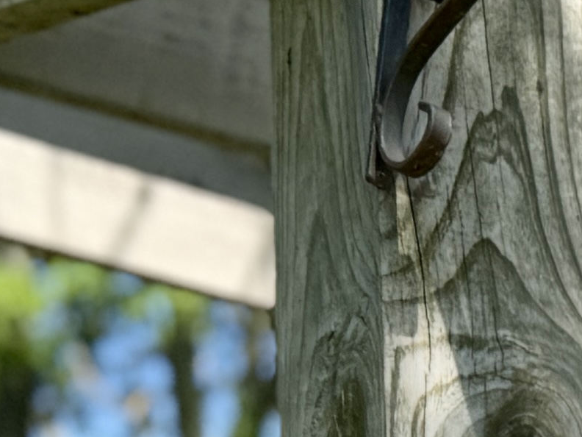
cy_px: 1173
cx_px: 1460
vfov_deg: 7.8
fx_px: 2909
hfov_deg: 9.9
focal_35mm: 173
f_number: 1.78
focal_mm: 6.76
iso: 80
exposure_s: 1/2506
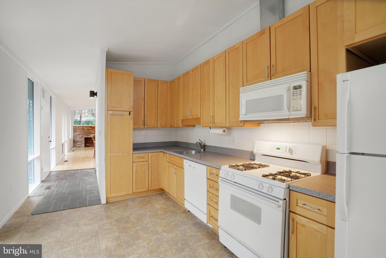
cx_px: 193
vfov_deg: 73.8
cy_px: 129
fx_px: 172
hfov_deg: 96.7
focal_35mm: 16
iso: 1250
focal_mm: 16
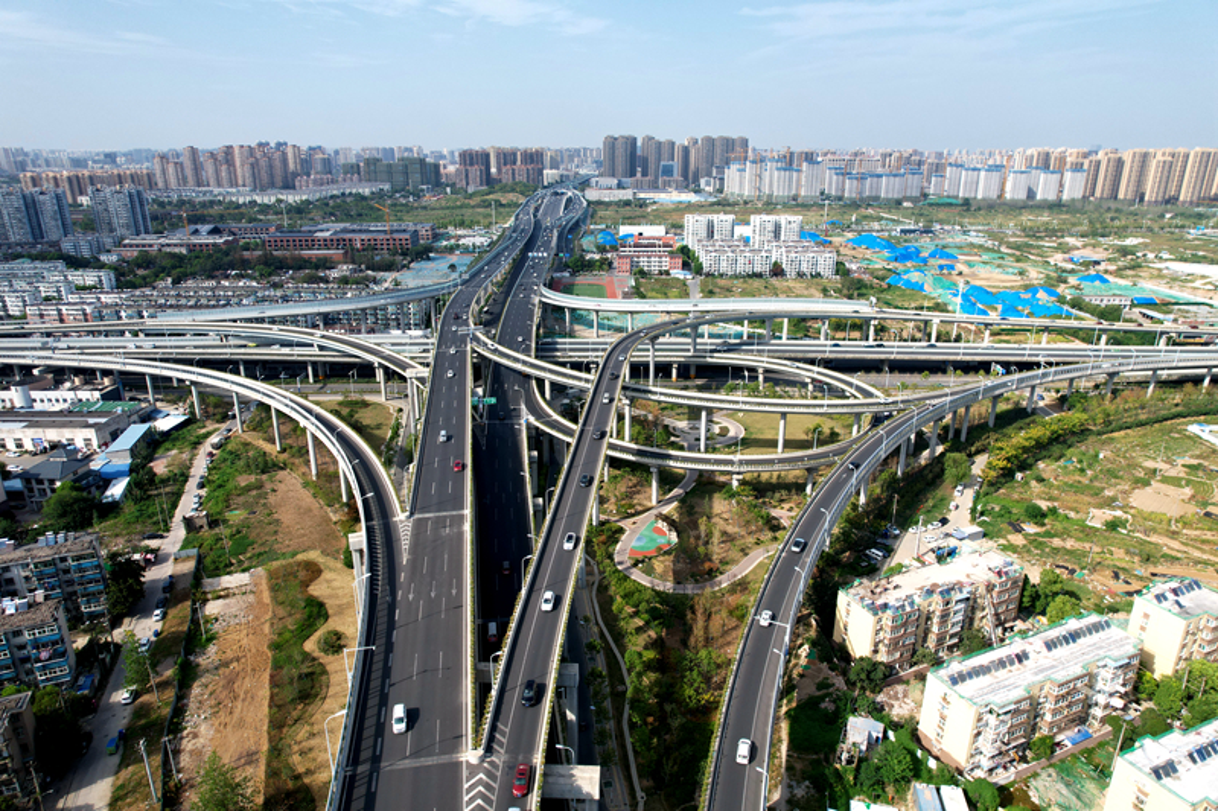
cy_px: 406
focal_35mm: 22
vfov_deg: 57.2
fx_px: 744
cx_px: 609
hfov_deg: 78.6
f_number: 2.8
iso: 110
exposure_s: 1/1500
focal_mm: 8.38
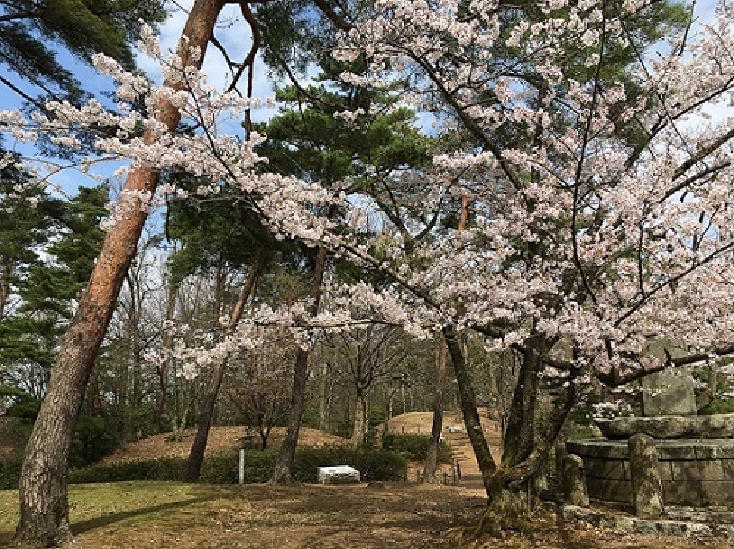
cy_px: 274
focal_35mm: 29
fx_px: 614
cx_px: 367
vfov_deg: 48.2
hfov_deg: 61.7
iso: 25
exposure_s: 1/1399
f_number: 2.2
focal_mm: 4.15
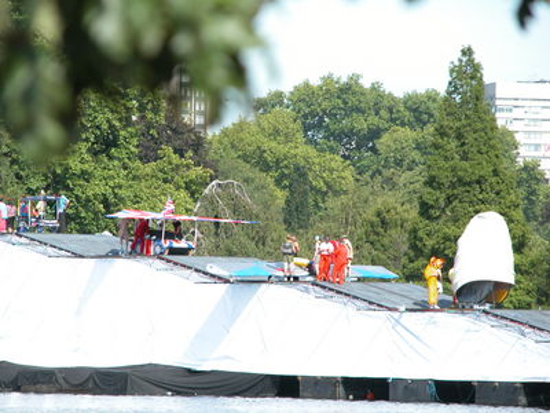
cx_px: 275
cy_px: 206
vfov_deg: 5.3
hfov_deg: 7.1
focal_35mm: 280
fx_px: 4449
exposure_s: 1/244
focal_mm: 71.2
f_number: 4.7
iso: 100
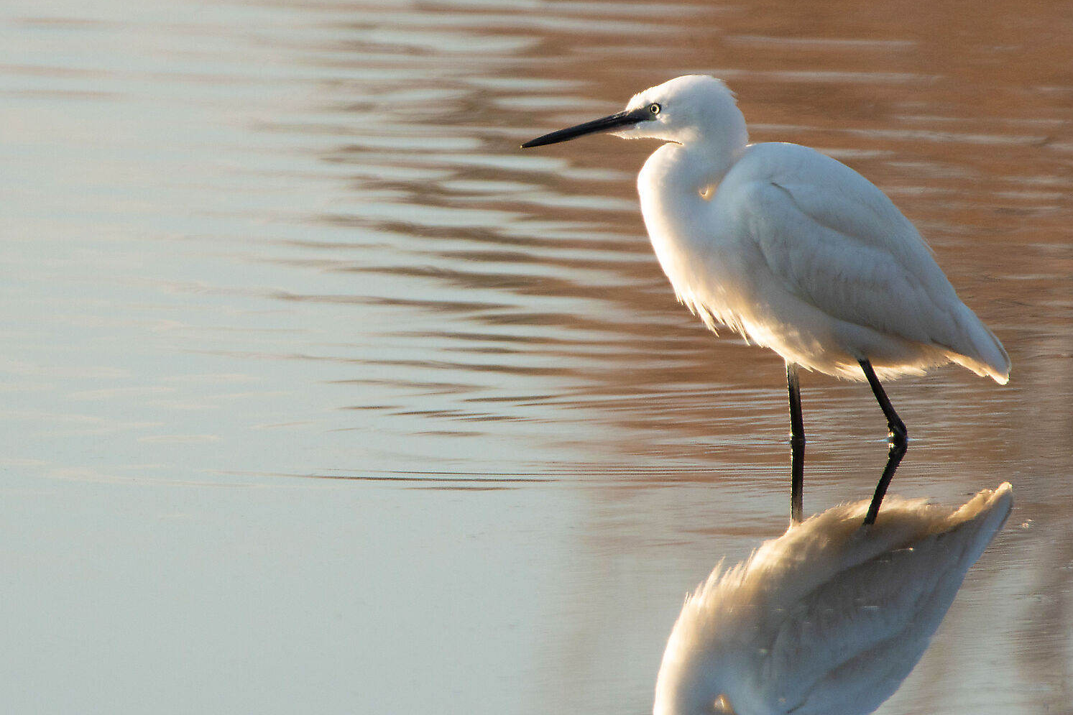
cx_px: 546
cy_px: 456
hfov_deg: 1.4
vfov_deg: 1.0
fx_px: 43121
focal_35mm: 1447
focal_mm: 600
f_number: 6.3
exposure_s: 1/500
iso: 400
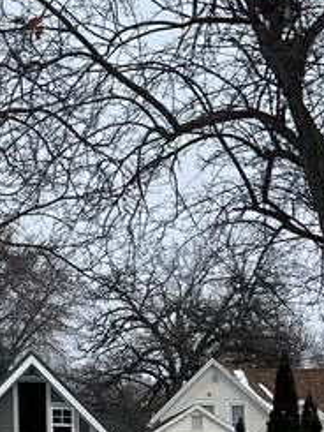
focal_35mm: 136
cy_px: 185
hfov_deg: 9.2
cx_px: -569
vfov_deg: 14.5
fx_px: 1696
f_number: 1.5
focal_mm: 5.7
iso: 50
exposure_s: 1/3571
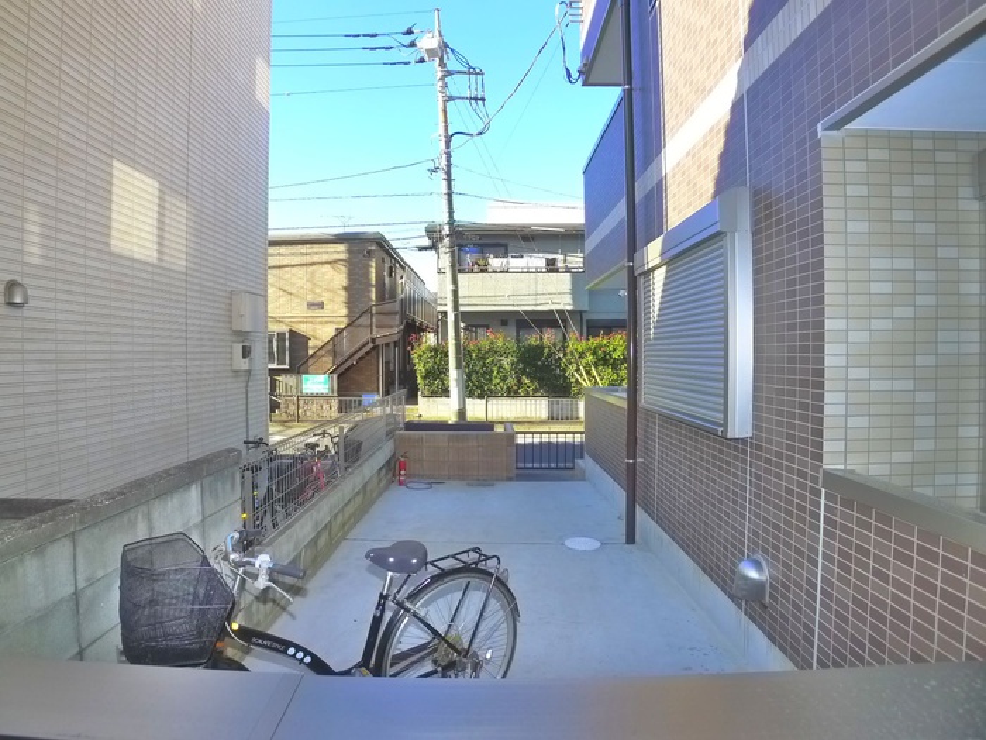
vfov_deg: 56.8
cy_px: 370
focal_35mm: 24
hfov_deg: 71.6
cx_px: 493
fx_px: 684
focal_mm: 5.1
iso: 400
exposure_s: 1/400
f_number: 2.8
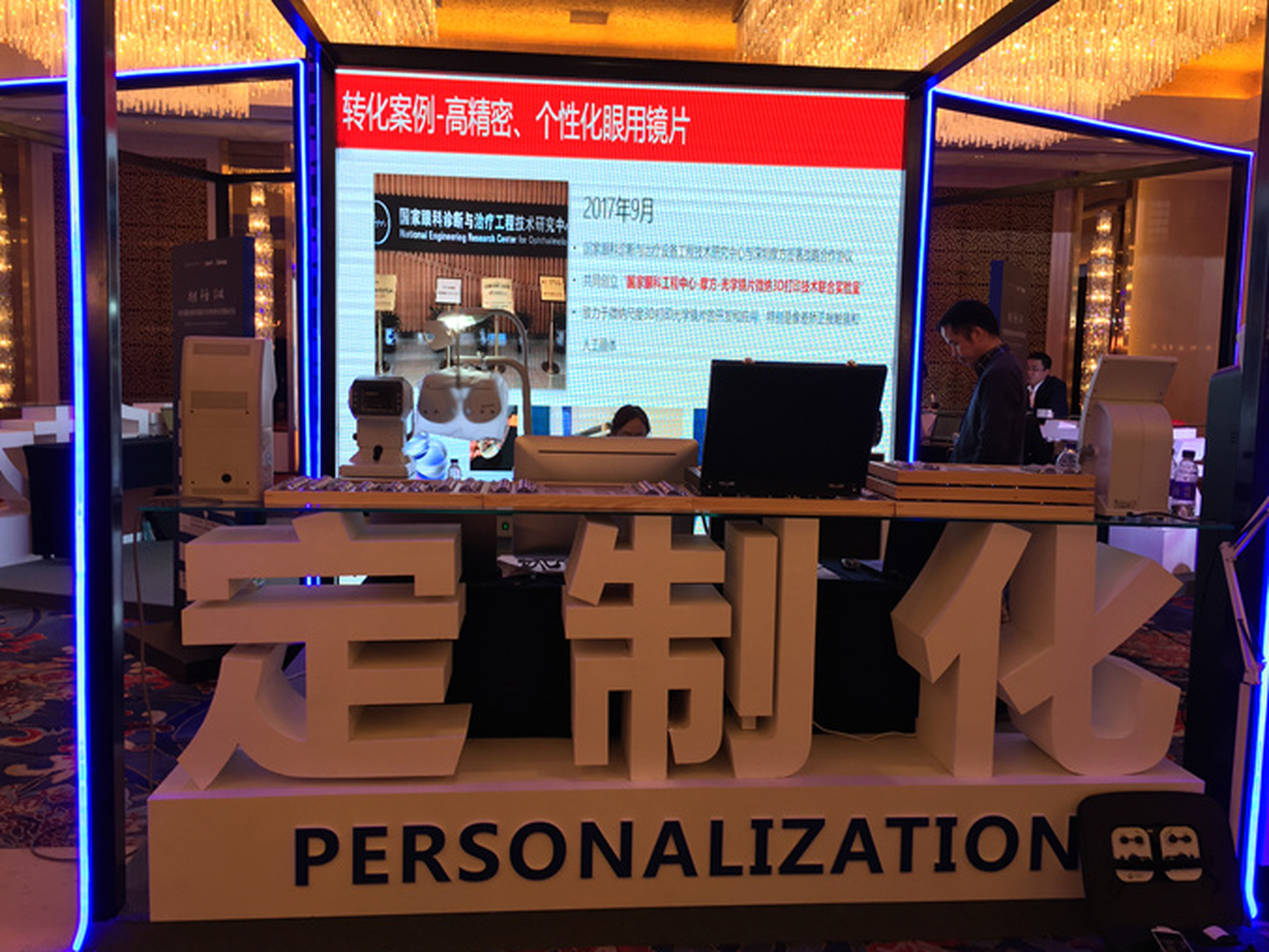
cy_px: 475
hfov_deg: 60.0
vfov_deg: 46.8
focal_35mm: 30
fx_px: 1100
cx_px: 643
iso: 32
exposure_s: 1/50
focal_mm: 4.15
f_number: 2.2
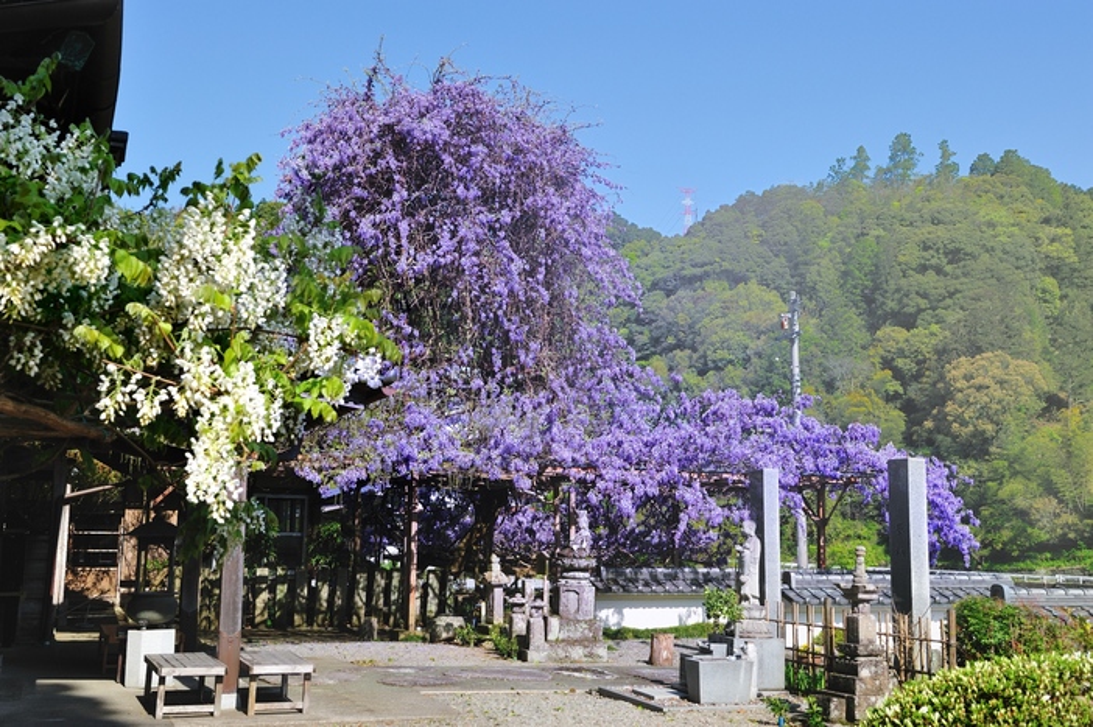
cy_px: 364
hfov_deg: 46.4
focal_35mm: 42
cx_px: 546
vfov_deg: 31.8
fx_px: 1274
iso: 200
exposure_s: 1/200
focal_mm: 42
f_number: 11
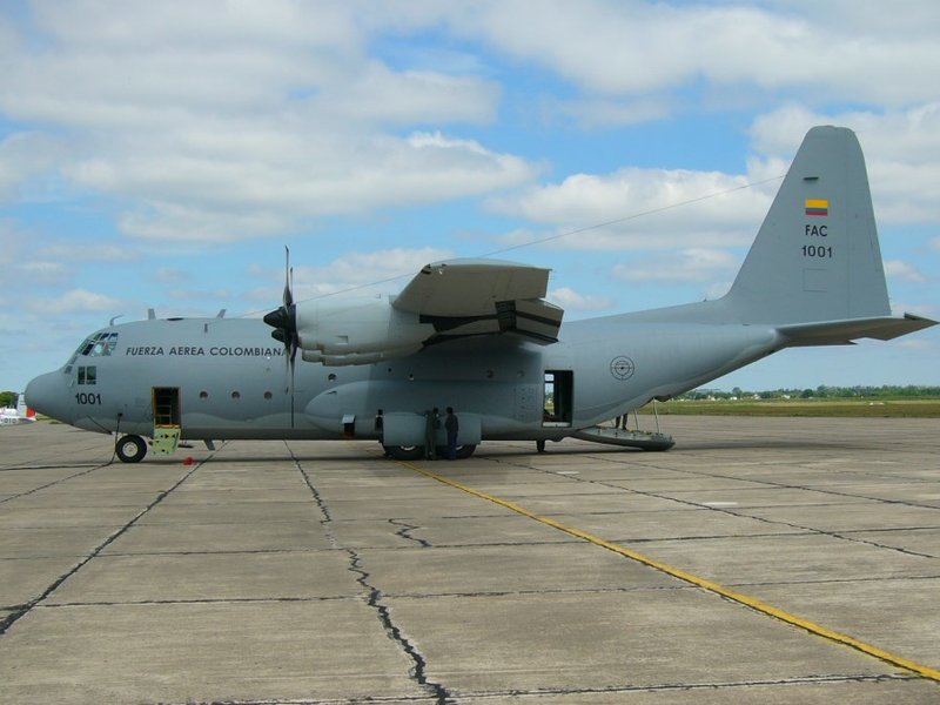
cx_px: 470
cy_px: 352
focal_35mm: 53
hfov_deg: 36.2
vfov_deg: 27.5
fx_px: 1439
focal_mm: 8.8
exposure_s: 1/160
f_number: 9.7
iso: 50
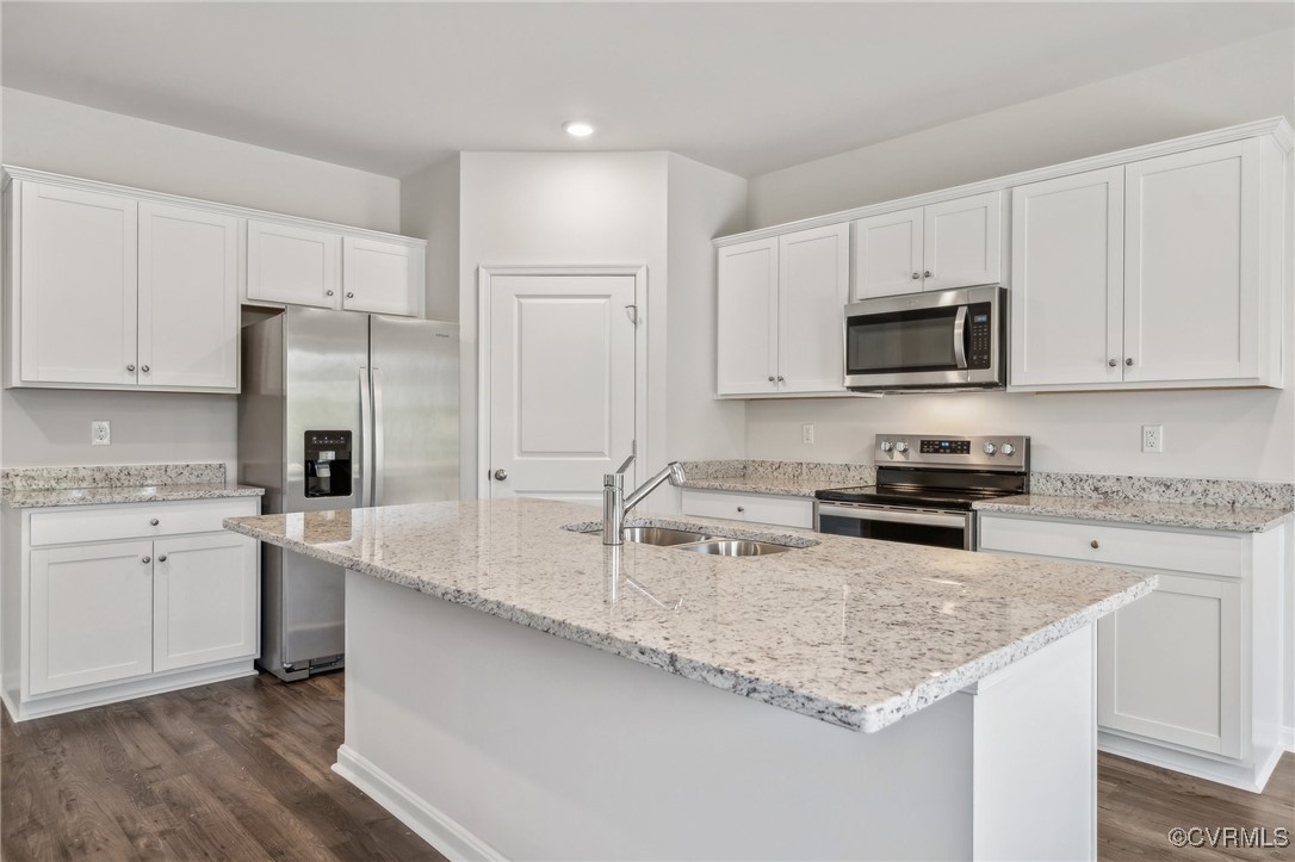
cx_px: 648
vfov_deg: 61.9
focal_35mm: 20
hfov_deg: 84.0
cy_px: 431
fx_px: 719
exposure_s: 1/13
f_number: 7.1
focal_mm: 20
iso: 160
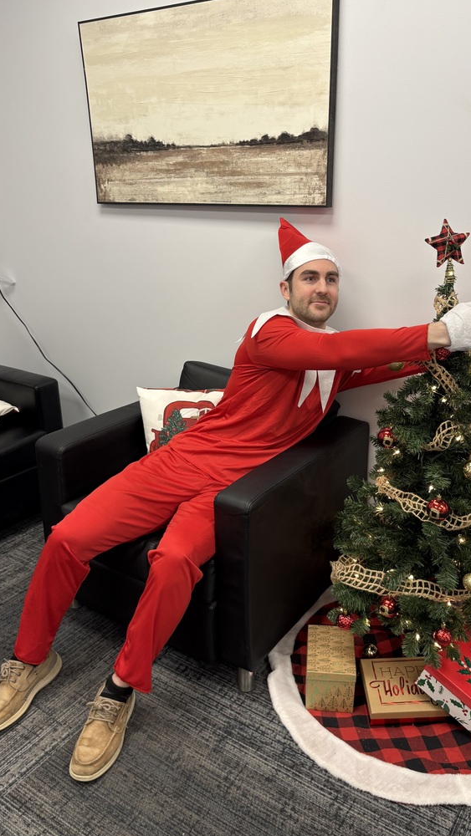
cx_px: 264
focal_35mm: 29
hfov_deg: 40.1
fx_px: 643
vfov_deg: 66.1
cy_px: 413
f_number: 1.6
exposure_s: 1/60
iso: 80
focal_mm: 5.96
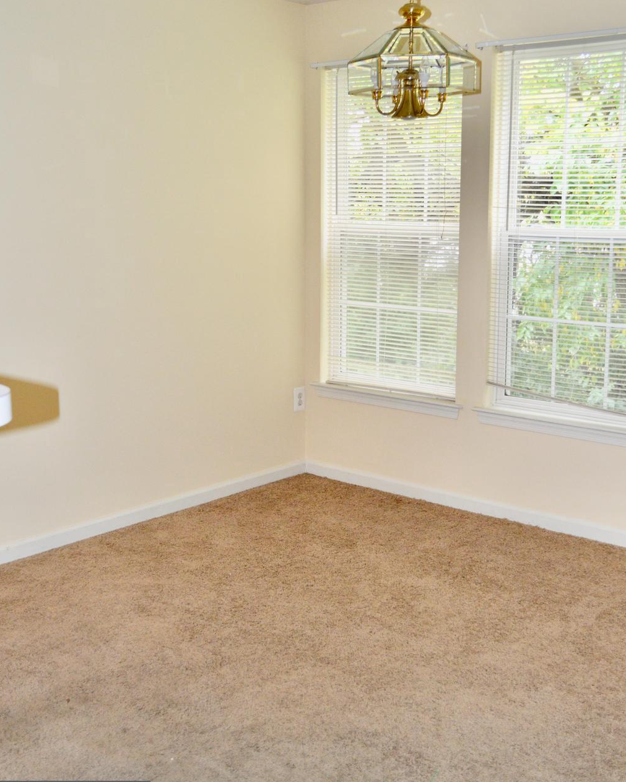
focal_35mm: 41
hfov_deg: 36.5
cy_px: 357
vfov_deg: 44.7
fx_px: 950
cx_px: 312
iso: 1100
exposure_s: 1/60
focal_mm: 24
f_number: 4
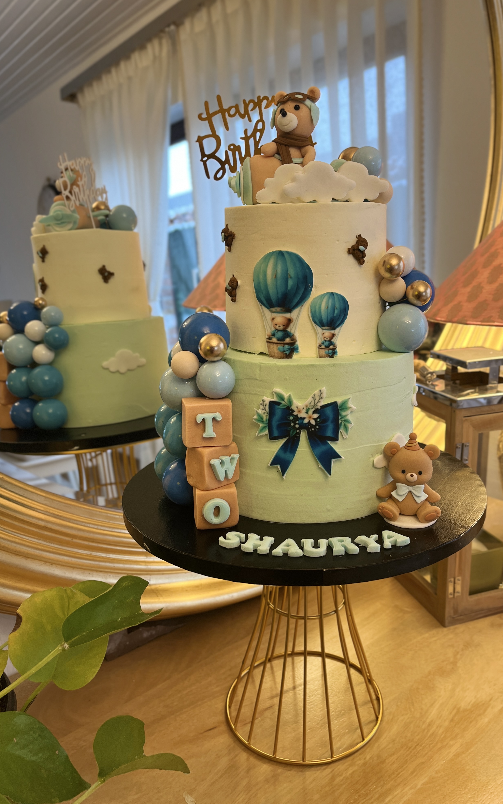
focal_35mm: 28
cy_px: 397
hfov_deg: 44.3
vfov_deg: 66.5
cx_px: 298
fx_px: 614
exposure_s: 1/50
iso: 80
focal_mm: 5.1
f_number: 1.6
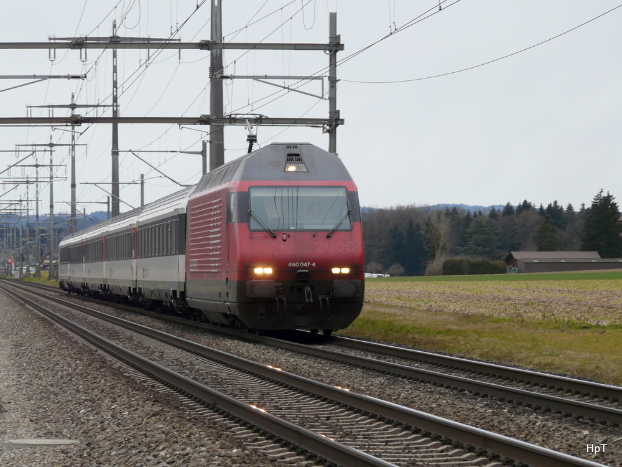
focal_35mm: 179
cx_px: 311
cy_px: 234
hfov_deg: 11.0
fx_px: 3216
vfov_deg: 8.3
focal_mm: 29.4
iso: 100
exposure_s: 1/100
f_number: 3.6
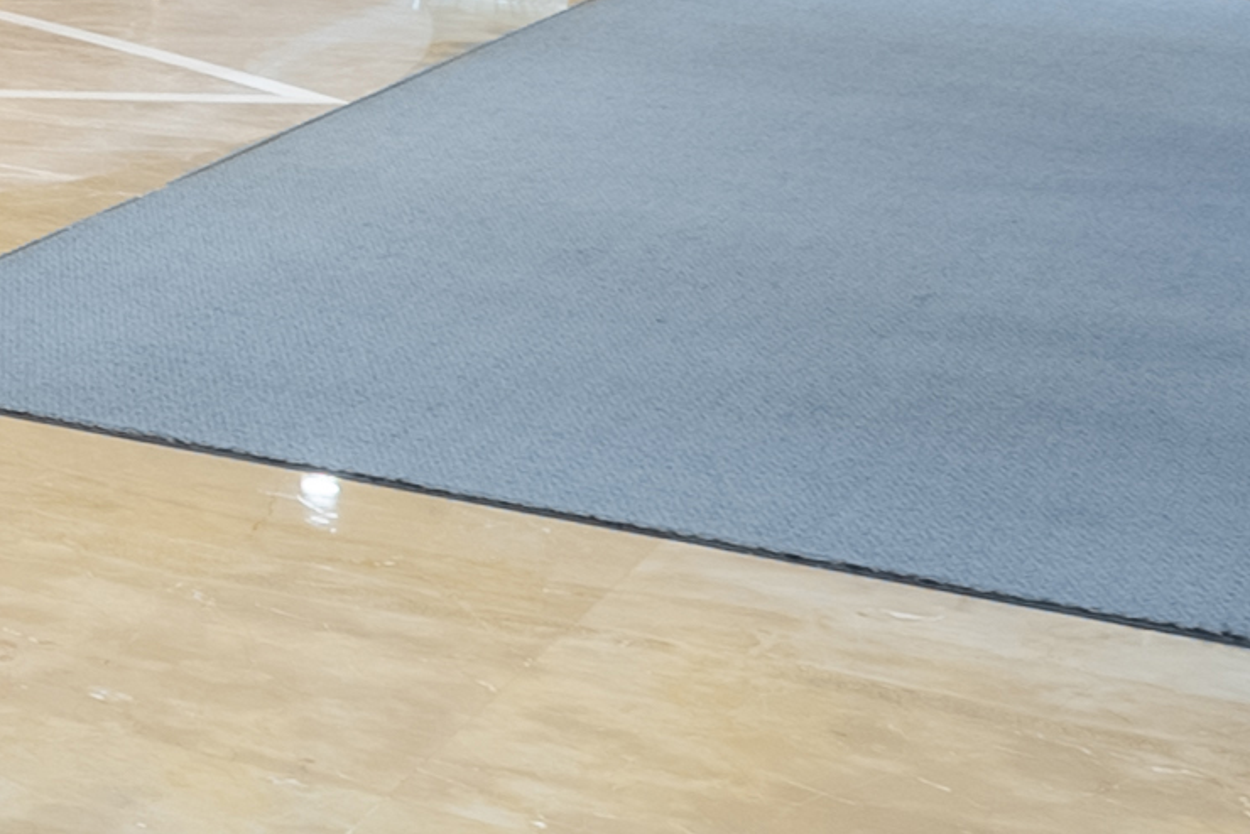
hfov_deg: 13.4
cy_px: -1207
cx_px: -2038
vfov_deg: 12.1
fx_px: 3091
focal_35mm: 89
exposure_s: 1/25
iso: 400
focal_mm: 16
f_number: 14
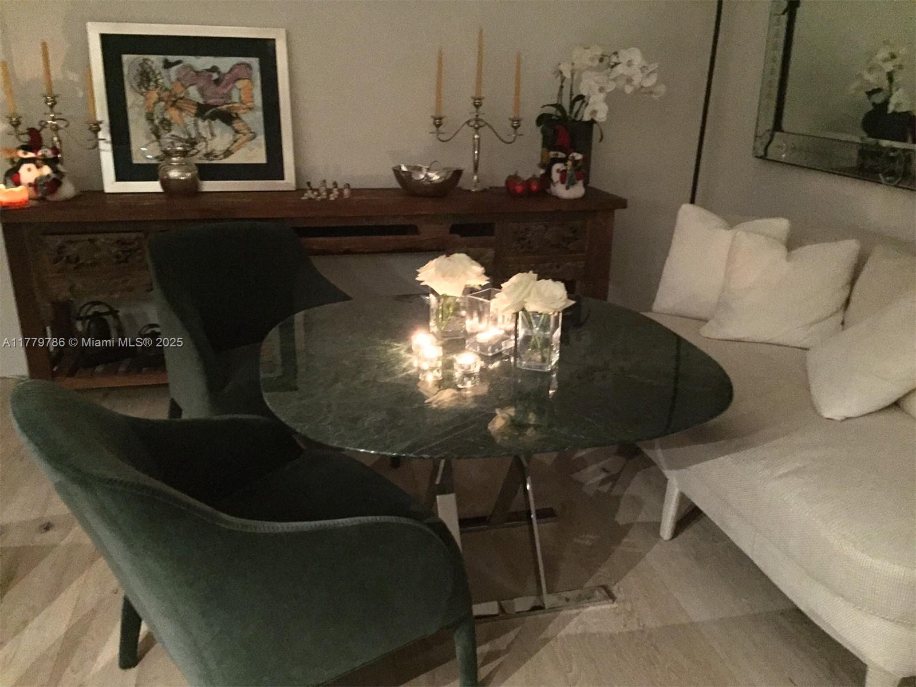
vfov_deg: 48.2
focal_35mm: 29
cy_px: 344
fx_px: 767
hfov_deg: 61.7
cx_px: 458
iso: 1600
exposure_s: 1/15
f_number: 2.2
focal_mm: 4.15
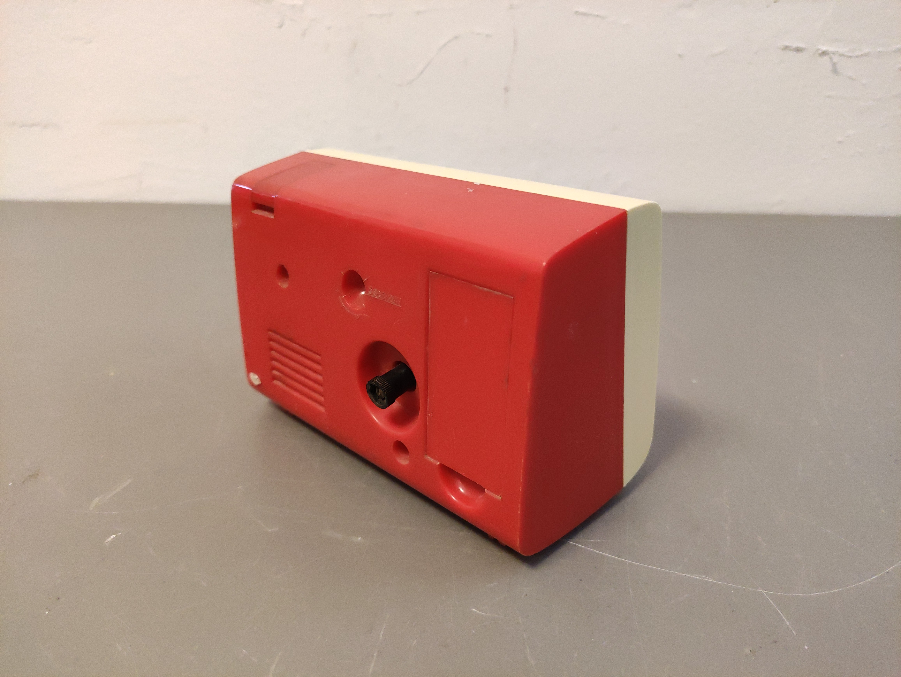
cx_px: 450
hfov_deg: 69.4
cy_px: 338
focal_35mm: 25
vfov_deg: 54.9
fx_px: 651
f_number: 1.89
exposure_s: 1/50
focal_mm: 5.43
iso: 732
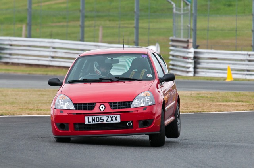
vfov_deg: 3.0
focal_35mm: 450
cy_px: 84
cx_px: 127
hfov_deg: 4.6
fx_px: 3171
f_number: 5.6
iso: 800
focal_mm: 300
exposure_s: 1/800
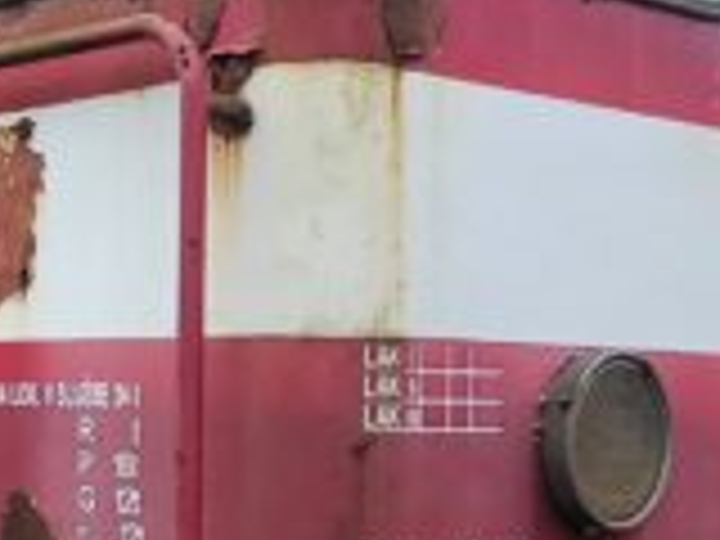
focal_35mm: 83
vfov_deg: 17.7
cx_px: 72
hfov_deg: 23.0
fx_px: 1726
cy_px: 342
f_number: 2.2
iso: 50
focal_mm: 1.74
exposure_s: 1/100
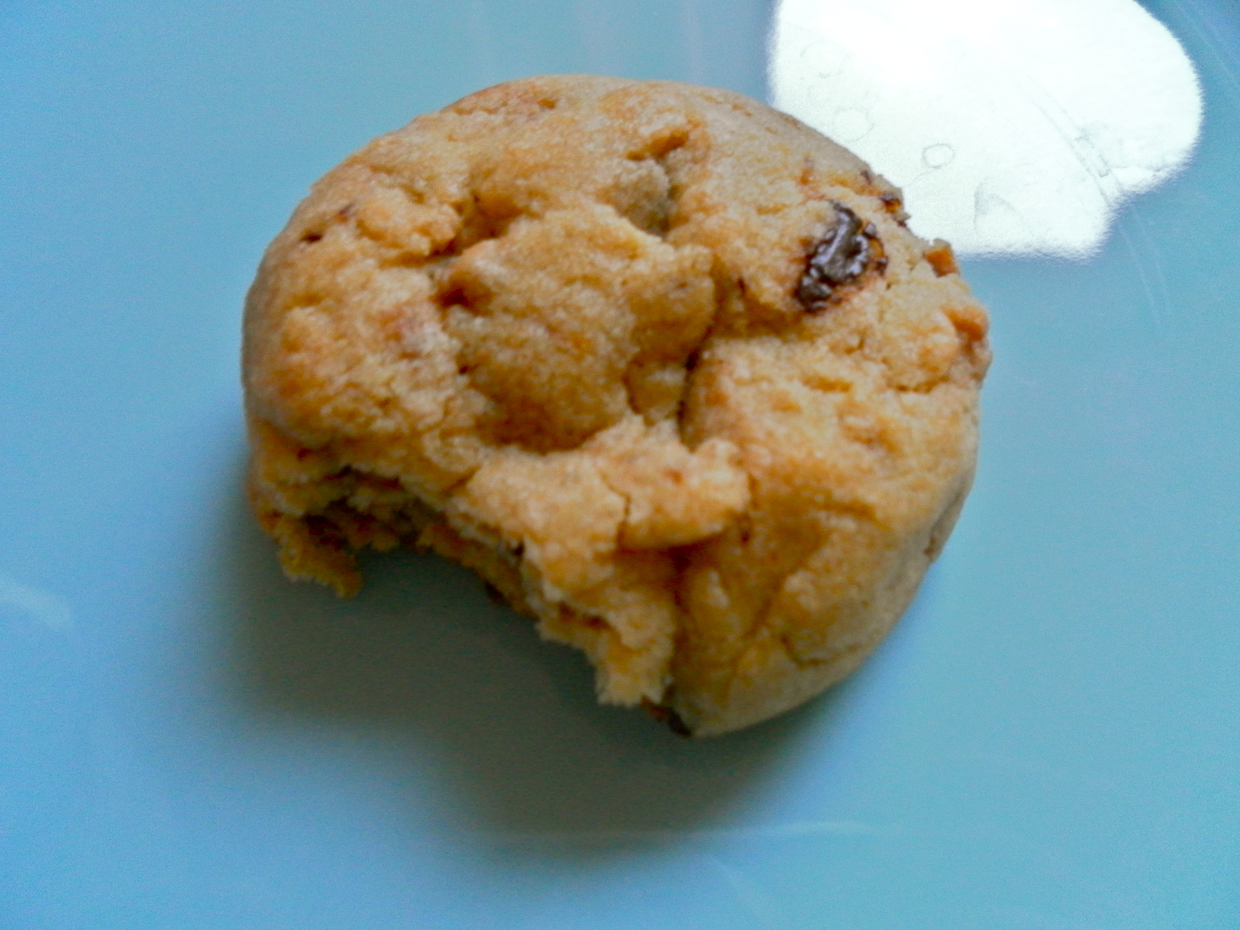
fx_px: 1003
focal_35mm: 28
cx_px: 620
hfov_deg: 63.4
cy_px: 465
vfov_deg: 49.7
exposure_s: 1/4
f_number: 3.2
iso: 400
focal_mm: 4.9
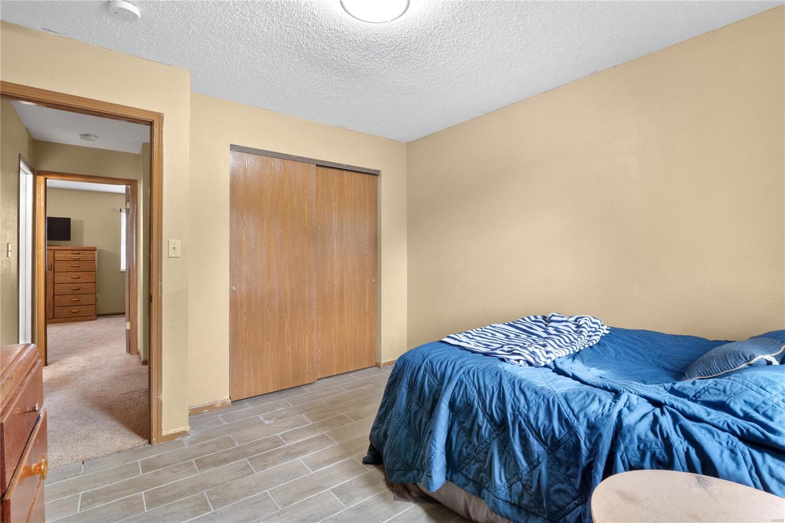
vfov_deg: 73.7
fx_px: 349
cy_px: 262
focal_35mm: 16
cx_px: 392
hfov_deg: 96.7
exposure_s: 1
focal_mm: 8
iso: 400
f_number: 9
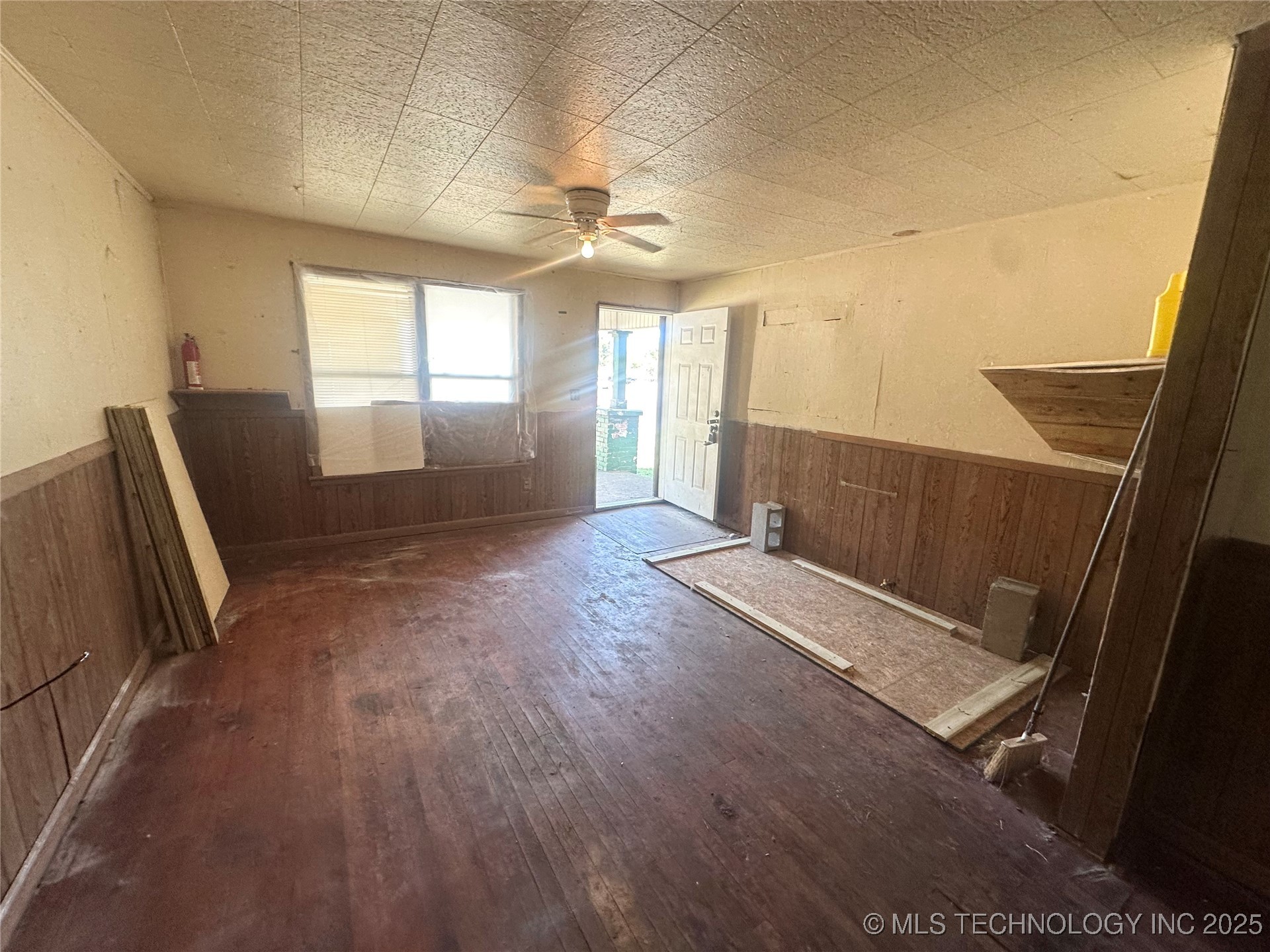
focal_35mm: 14
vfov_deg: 85.7
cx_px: 635
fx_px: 514
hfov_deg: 102.1
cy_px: 476
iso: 160
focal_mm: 2.22
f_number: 2.2
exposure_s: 1/120
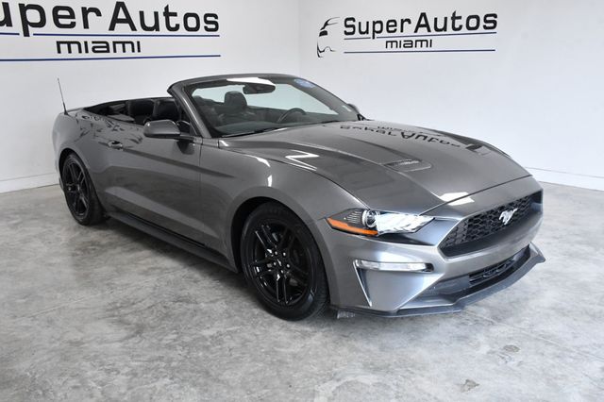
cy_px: 201
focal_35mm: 33
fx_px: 553
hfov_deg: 57.2
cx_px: 302
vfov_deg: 39.9
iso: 2500
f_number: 10
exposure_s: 1/400
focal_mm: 22
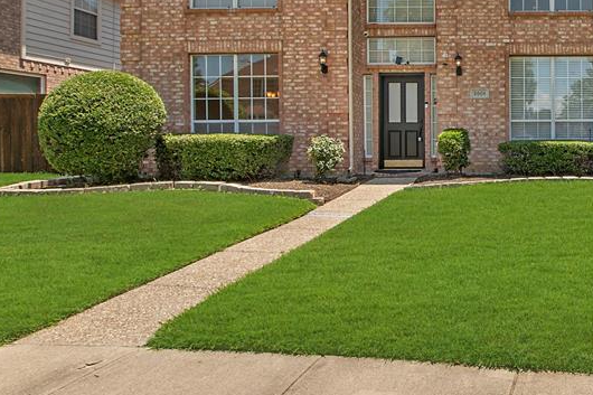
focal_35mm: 29
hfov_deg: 57.6
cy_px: 140
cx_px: 496
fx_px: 478
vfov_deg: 44.4
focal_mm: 10
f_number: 7.1
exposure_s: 1/800
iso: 100
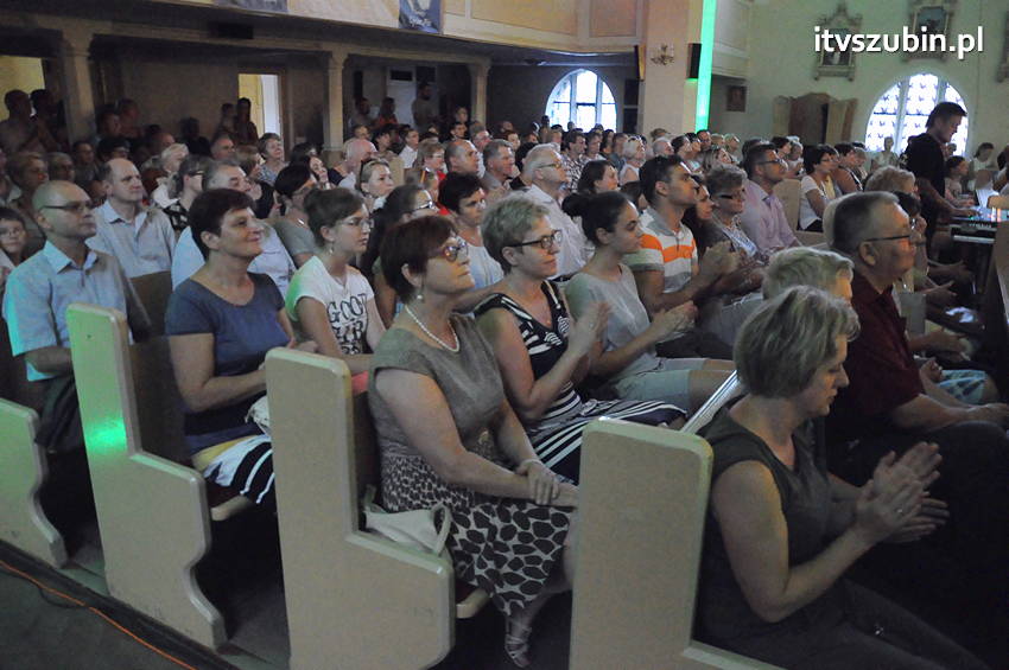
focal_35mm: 27
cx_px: 504
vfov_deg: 47.8
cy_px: 335
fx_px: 756
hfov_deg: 67.4
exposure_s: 1/50
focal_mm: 18
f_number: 3.5
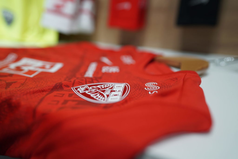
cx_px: 119
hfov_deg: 73.7
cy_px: 80
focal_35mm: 24
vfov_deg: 53.2
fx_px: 159
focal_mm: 24
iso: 125
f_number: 2
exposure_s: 1/60
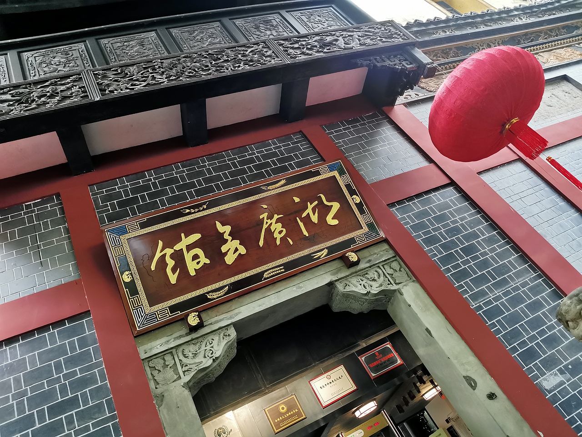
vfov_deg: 53.1
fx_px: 437
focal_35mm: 26
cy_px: 218
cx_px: 291
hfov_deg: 67.3
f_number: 1.4
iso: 200
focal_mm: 4.66
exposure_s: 1/100
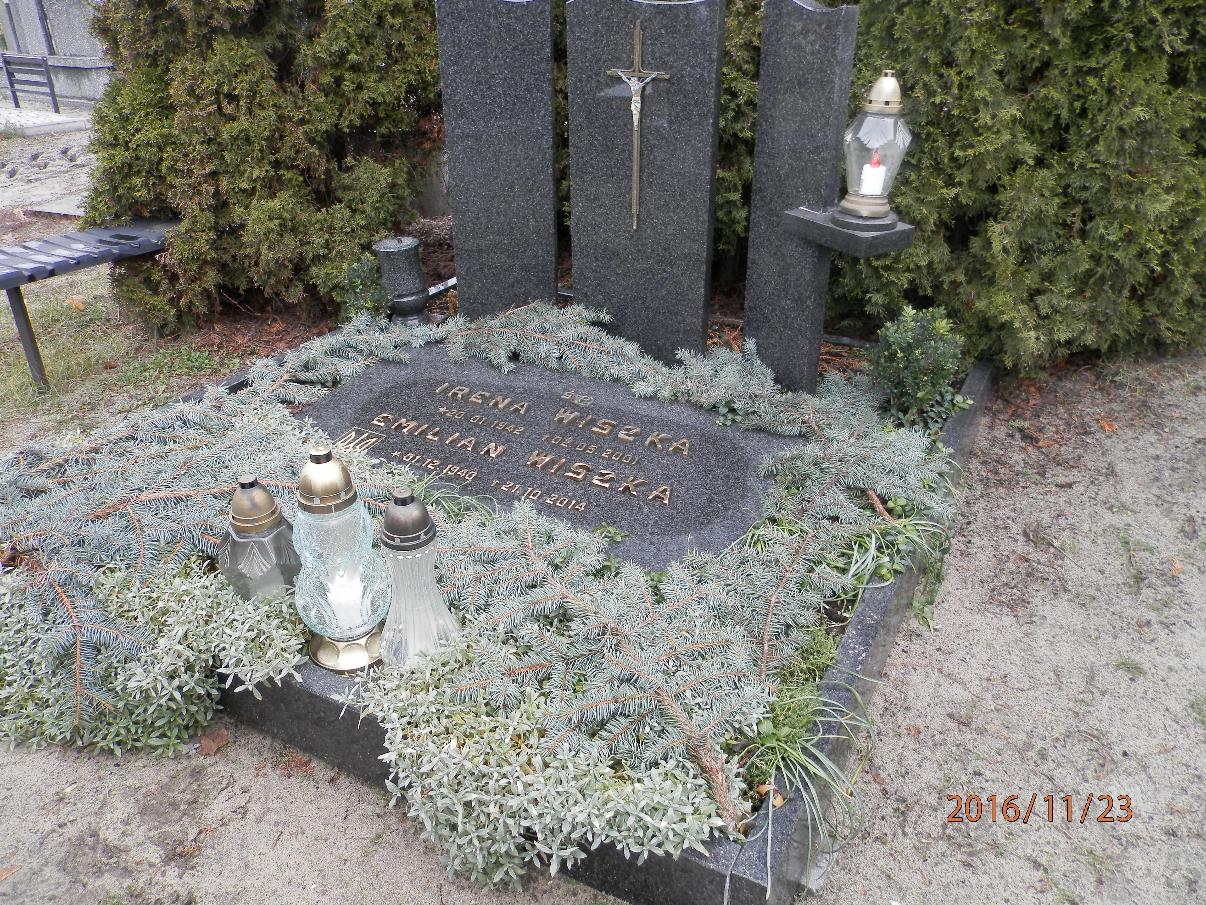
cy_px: 452
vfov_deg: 54.9
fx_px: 871
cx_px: 603
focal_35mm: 25
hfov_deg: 69.4
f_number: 3.1
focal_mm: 4.5
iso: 80
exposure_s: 1/50
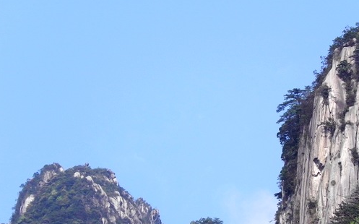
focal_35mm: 369
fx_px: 3608
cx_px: 211
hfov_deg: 5.7
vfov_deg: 3.6
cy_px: 142
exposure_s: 1/350
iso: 160
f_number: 6.3
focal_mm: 44
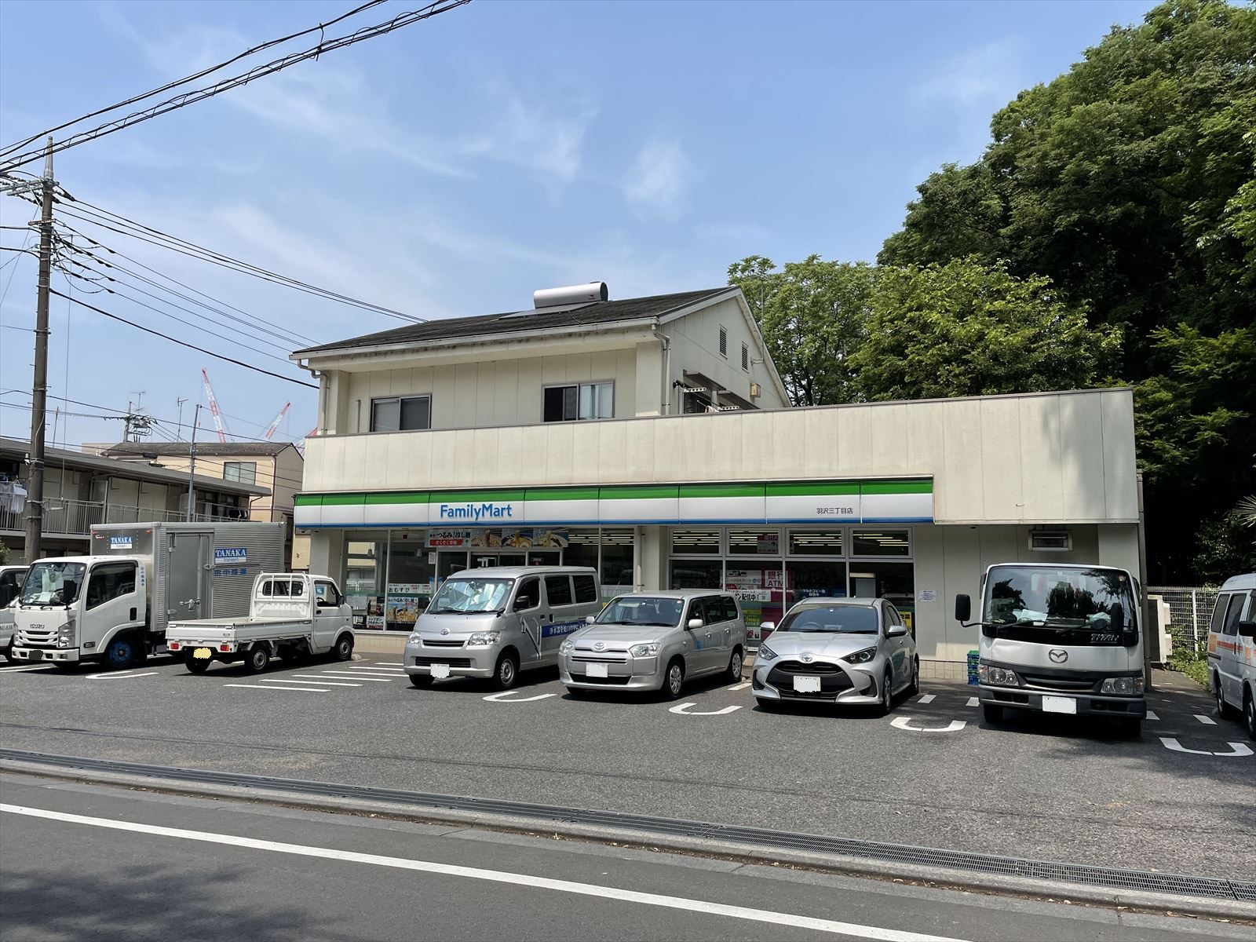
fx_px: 943
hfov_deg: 67.3
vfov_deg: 53.1
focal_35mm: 26
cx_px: 628
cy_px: 471
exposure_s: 1/3731
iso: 32
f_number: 1.6
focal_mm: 4.2
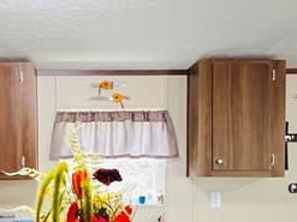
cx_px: 61
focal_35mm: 54
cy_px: 192
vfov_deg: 26.3
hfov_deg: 34.5
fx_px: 463
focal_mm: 1.57
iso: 640
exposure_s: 1/60
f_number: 1.8
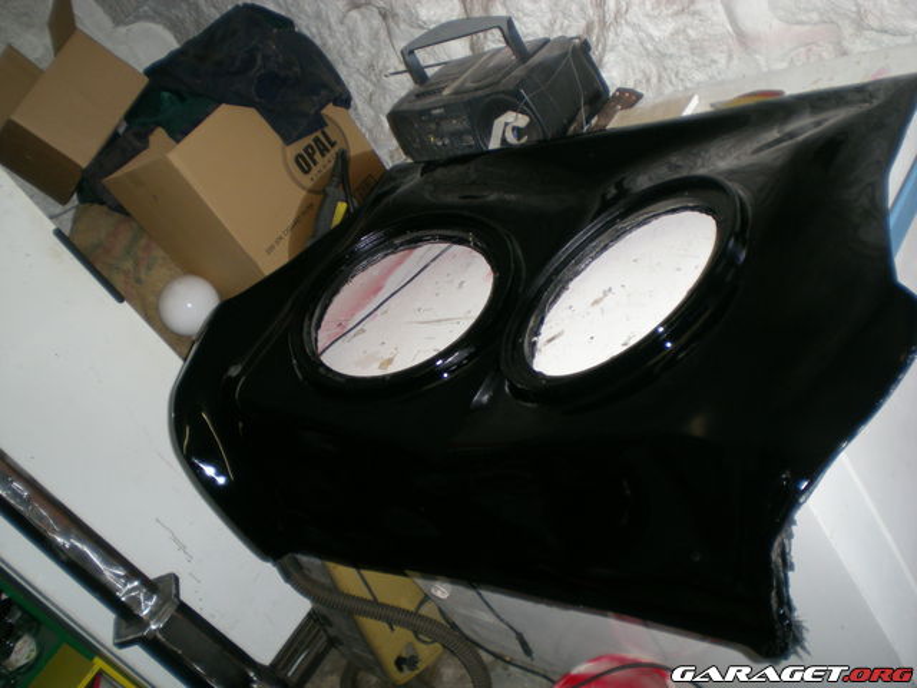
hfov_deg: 49.0
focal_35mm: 38
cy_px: 344
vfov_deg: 37.7
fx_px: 1007
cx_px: 458
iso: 100
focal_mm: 6.3
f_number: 3.1
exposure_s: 1/60
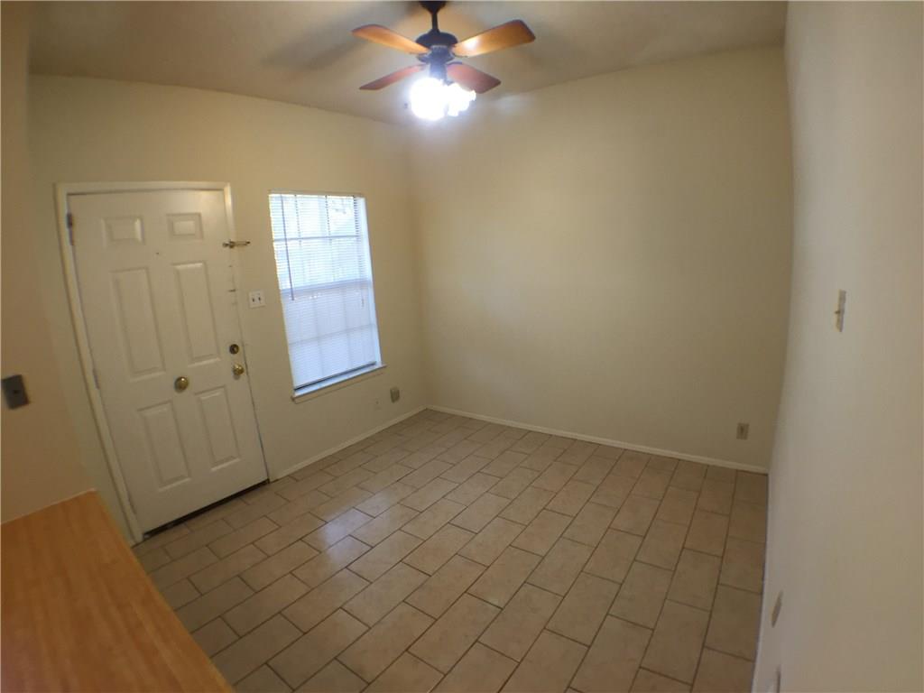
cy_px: 346
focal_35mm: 29
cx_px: 462
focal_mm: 4.15
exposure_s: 1/33
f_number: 2.2
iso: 125
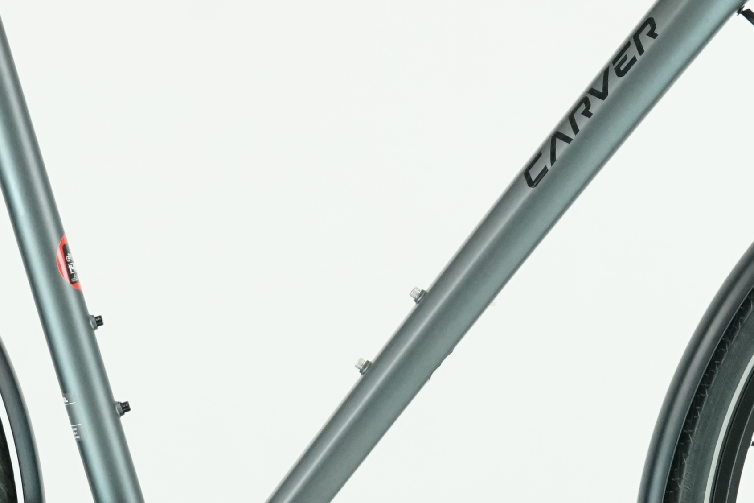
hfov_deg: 10.5
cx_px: 320
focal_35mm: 195
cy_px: 228
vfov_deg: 7.0
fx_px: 4084
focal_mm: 55
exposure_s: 1/200
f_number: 6.3
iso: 2500
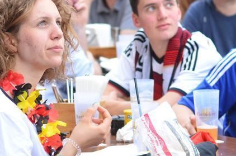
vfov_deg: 4.5
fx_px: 1976
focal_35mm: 302
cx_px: 204
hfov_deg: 6.8
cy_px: 83
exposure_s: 1/160
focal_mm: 85
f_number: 4
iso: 400
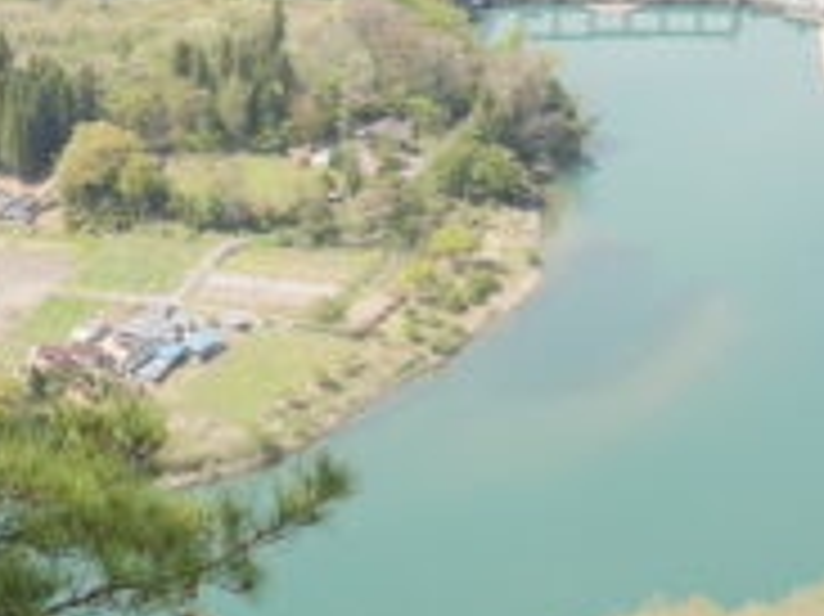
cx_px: 113
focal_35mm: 95
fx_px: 2260
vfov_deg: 15.5
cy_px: 166
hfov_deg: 20.3
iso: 200
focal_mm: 17
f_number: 8
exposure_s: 1/160
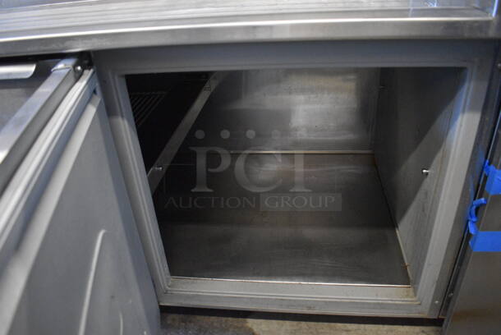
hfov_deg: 67.3
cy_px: 168
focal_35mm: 27
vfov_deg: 48.0
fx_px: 376
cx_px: 250
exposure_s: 1/125
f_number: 3.5
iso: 5000
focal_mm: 18
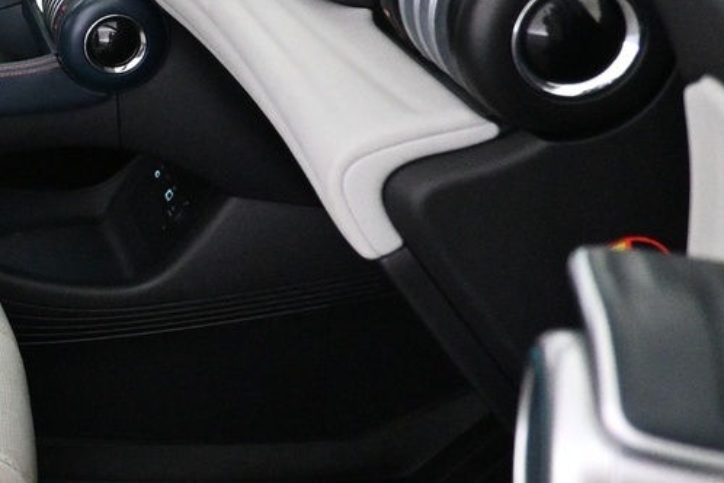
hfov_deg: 22.7
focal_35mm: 78
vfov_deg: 17.0
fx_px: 1569
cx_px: -254
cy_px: -35
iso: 4000
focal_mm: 16
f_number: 3.5
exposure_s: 1/100
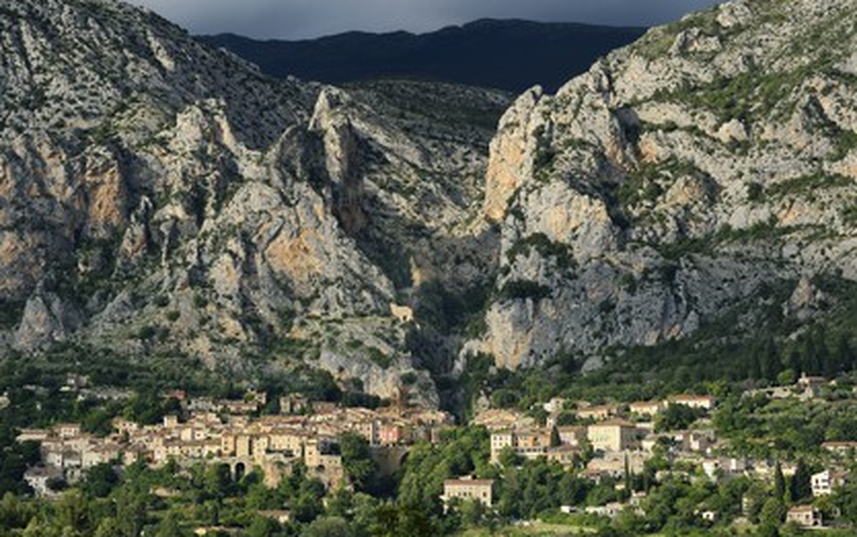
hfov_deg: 17.5
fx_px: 2780
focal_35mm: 119
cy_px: 272
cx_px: 430
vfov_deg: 11.0
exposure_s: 1/320
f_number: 9
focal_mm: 116
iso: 200
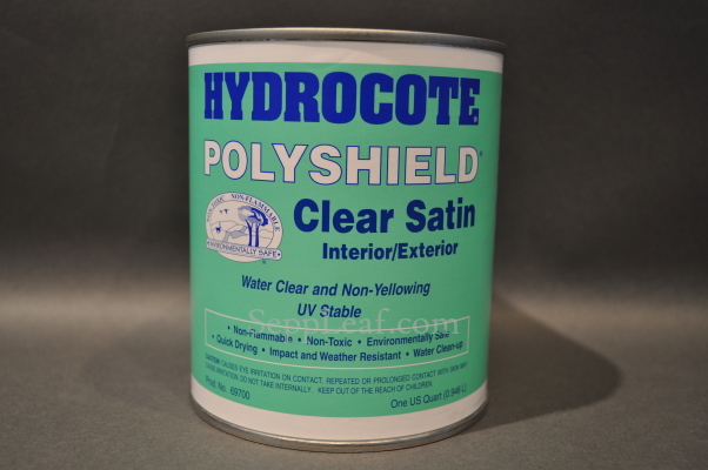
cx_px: 354
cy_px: 235
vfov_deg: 31.8
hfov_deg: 46.4
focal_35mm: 42
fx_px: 825
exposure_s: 1/80
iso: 400
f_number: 4.5
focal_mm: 28
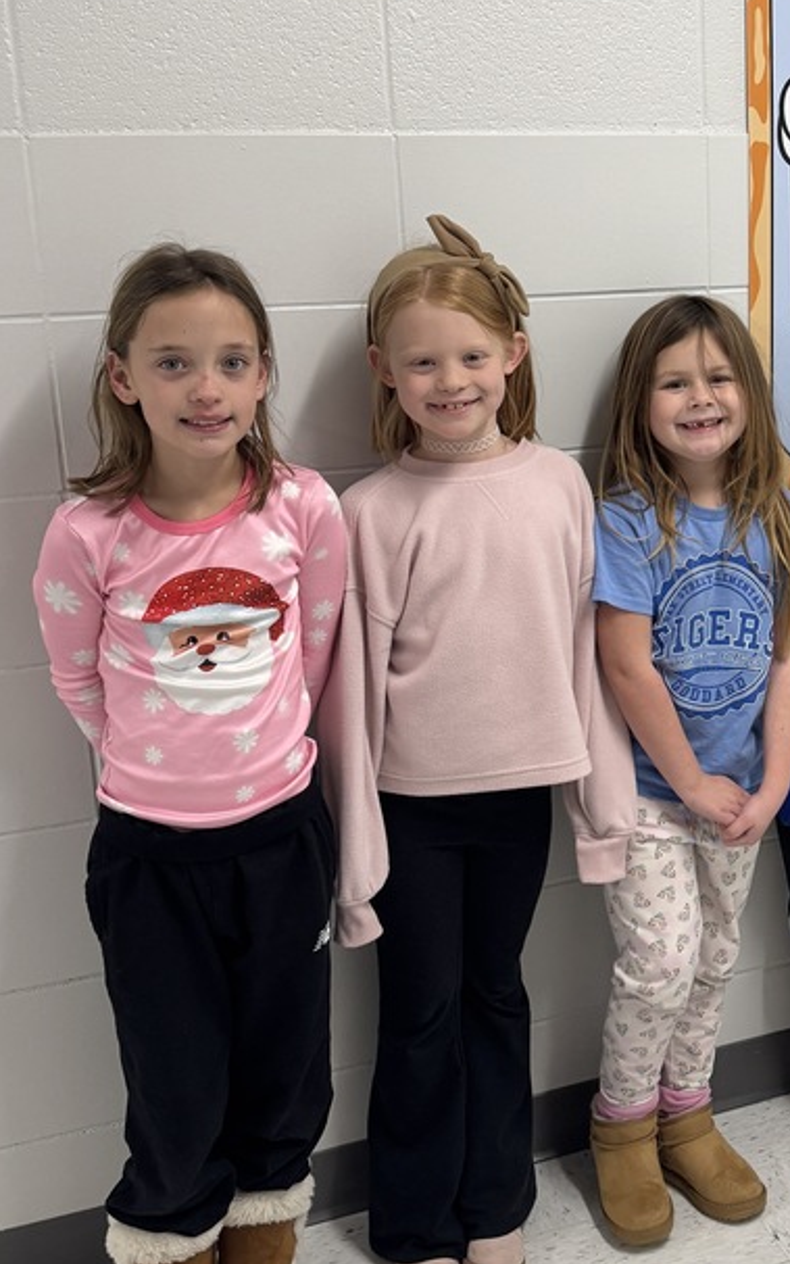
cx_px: 763
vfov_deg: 45.6
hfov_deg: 28.3
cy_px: 436
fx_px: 1481
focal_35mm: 43
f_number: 1.78
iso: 200
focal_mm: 6.76
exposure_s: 1/120
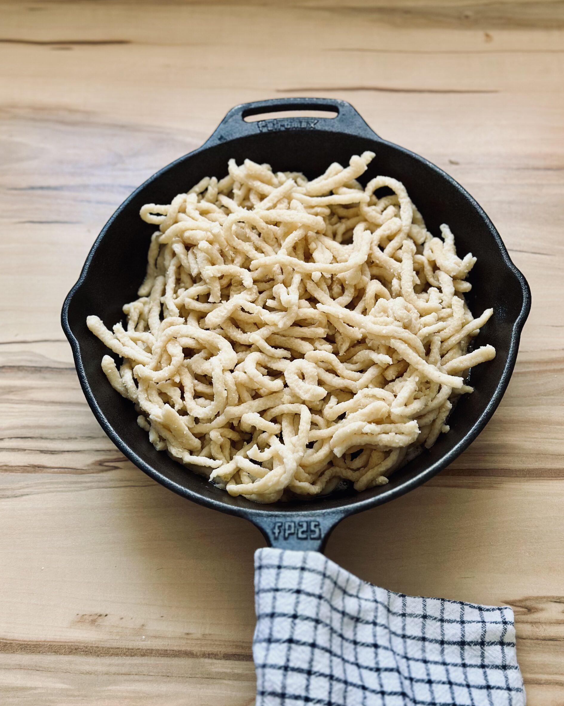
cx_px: 287
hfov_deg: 29.7
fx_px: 1064
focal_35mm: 51
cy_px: 326
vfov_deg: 36.6
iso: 125
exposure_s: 1/69
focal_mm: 6.86
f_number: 1.78
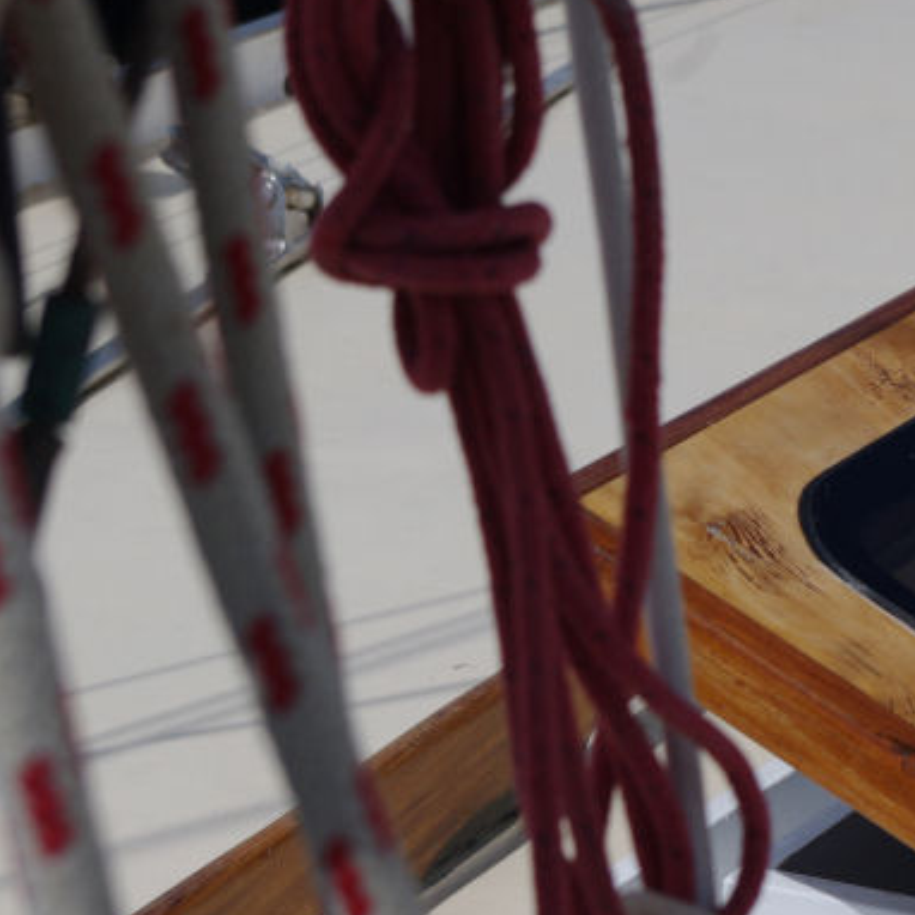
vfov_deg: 12.0
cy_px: 509
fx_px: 4366
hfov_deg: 11.9
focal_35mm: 146
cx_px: 687
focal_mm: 55
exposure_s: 1/2500
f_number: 8
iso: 400
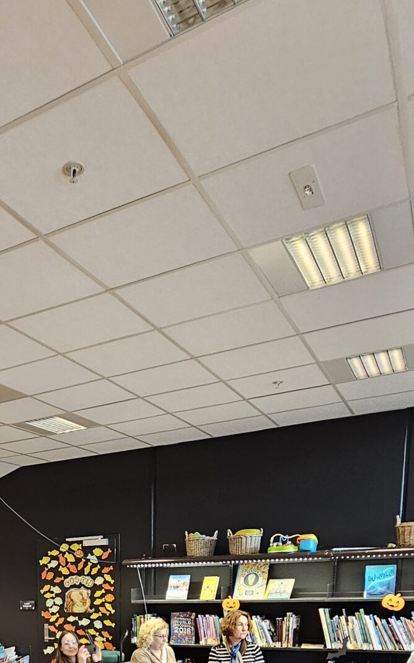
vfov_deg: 45.4
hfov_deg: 34.8
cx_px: 0
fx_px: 596
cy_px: 711
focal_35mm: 33
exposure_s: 1/50
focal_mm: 2.2
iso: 250
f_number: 2.2
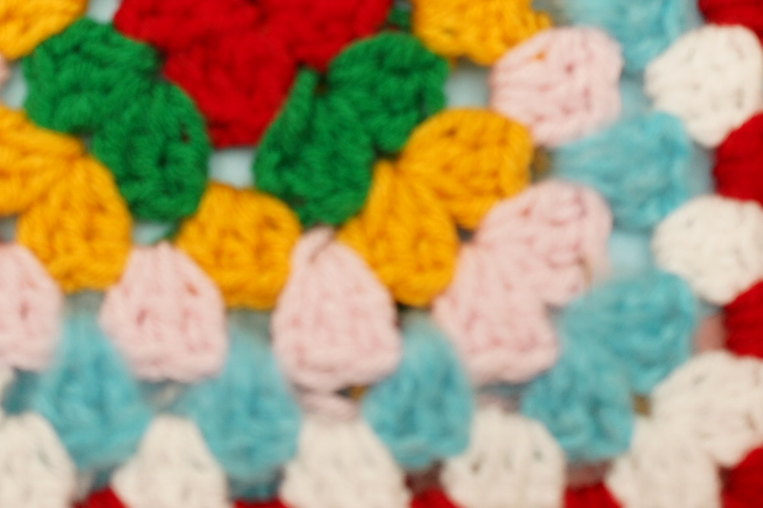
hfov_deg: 21.6
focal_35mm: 94
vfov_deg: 14.3
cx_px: 263
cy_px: 3
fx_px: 1991
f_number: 4
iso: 500
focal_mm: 36
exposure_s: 1/50
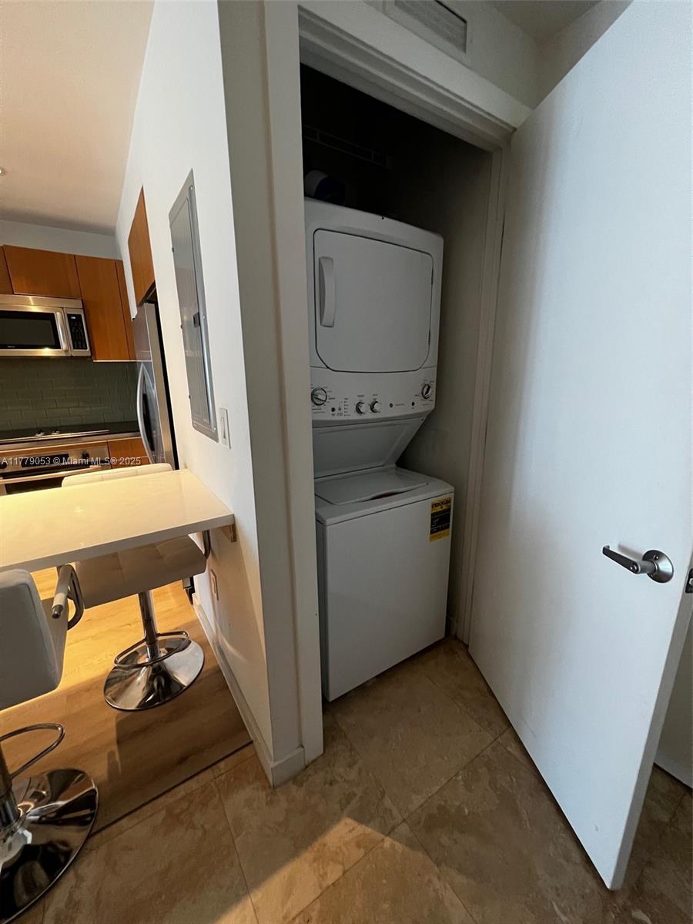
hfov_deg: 89.9
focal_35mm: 13
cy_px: 462
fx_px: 347
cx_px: 346
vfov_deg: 106.2
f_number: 1.8
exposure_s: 1/60
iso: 500
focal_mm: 1.57
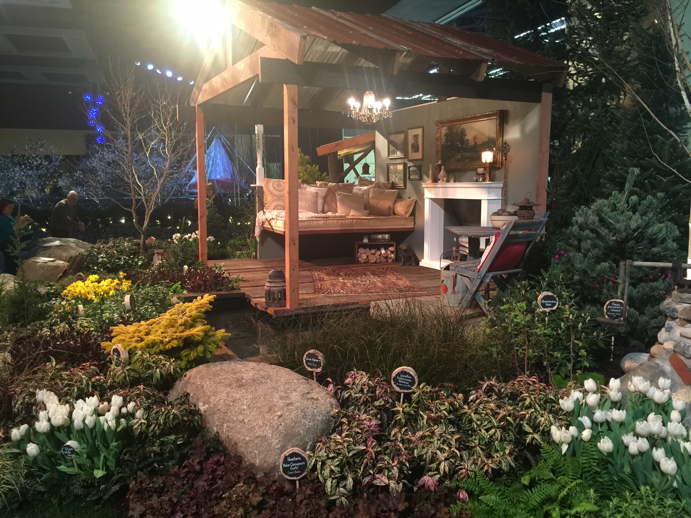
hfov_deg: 61.7
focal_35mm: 29
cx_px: 346
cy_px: 259
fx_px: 579
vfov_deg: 48.2
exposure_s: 1/10
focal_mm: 4.15
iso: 100
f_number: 2.2
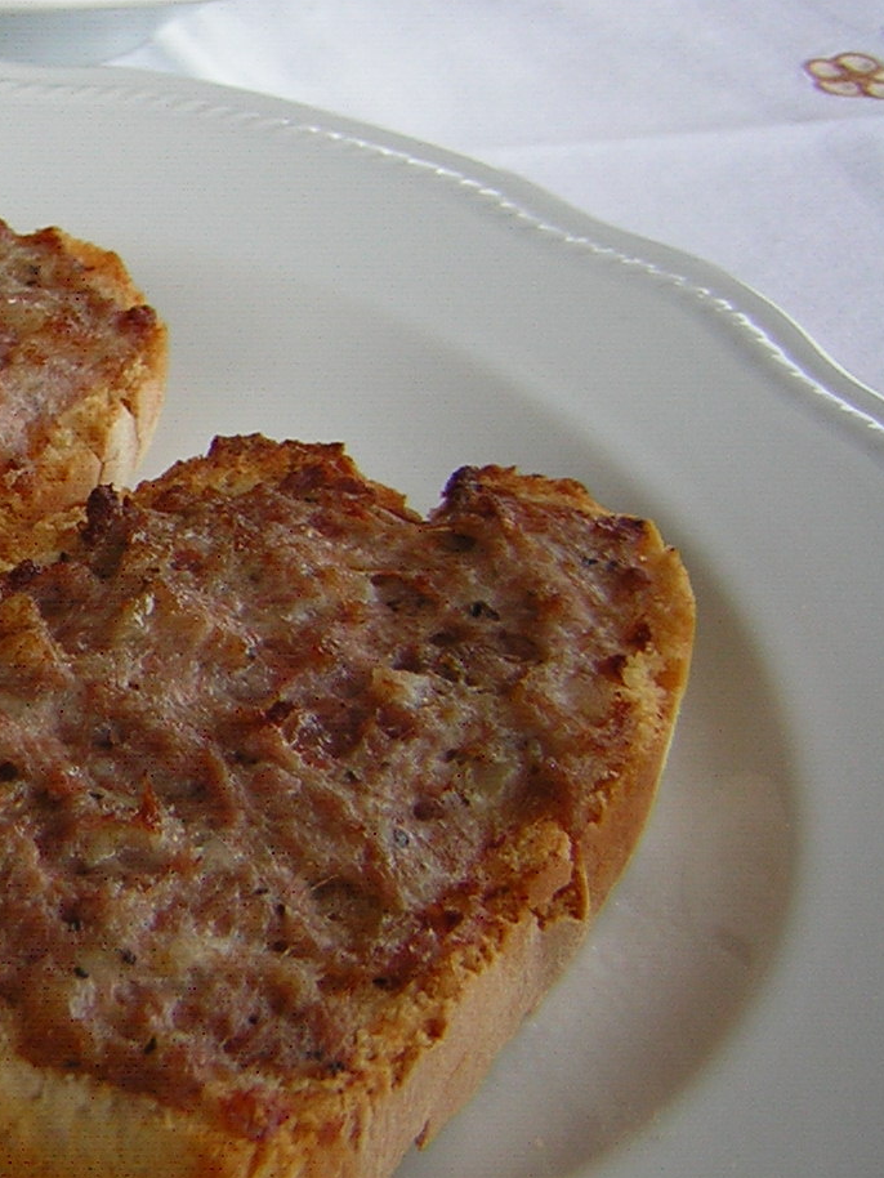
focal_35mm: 63
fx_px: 2144
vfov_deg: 30.7
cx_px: -133
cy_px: 534
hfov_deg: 21.8
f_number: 2.6
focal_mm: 4.7
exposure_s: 1/81
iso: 50
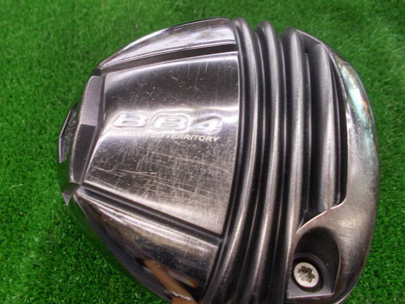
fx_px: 304
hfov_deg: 67.3
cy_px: 152
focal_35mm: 26
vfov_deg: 53.1
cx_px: 202
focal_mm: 4.6
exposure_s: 1/25
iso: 200
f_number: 3.2
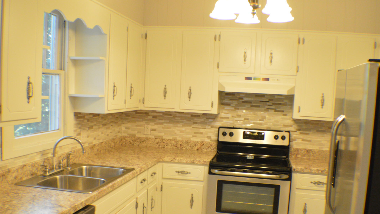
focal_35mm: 44
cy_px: 135
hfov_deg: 46.4
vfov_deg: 27.0
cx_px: 205
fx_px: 443
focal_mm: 20
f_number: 3.8
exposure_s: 1/60
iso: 1000
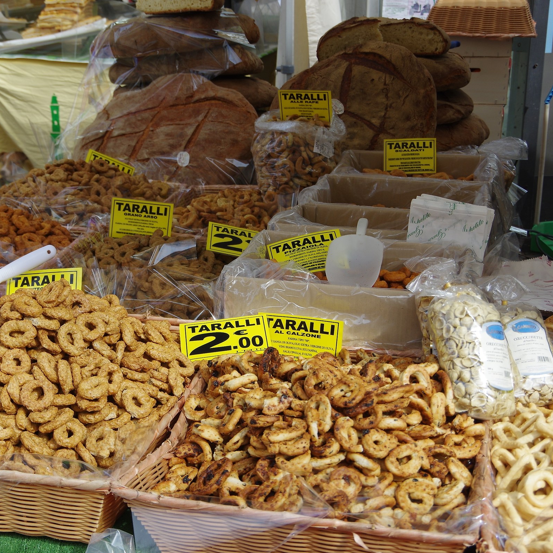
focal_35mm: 59
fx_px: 1066
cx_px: 232
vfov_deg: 29.1
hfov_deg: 29.0
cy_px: 277
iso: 200
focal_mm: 31
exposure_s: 1/125
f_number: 5.6
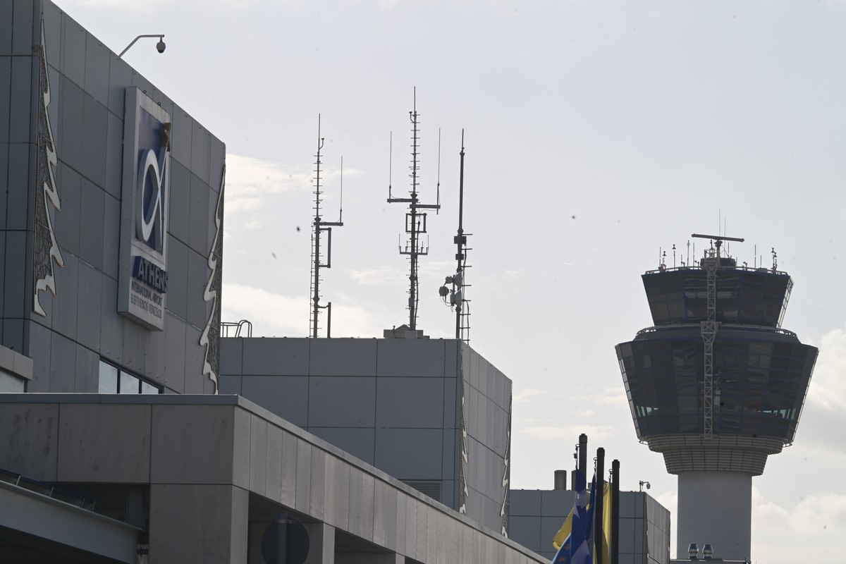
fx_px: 4347
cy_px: 282
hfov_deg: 11.1
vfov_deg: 7.4
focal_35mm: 185
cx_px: 423
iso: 200
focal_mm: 185
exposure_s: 1/250
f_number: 20
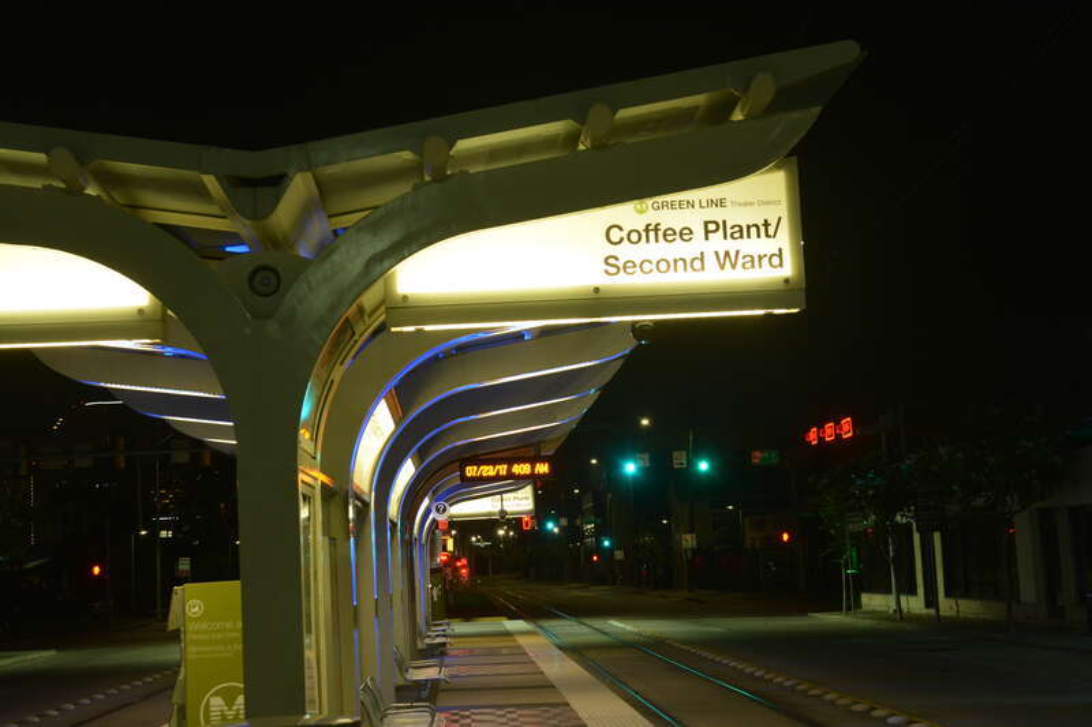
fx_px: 1820
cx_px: 546
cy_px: 364
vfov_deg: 22.6
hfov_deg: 33.4
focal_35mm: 60
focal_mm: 40
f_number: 6.3
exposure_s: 1/15
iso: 800
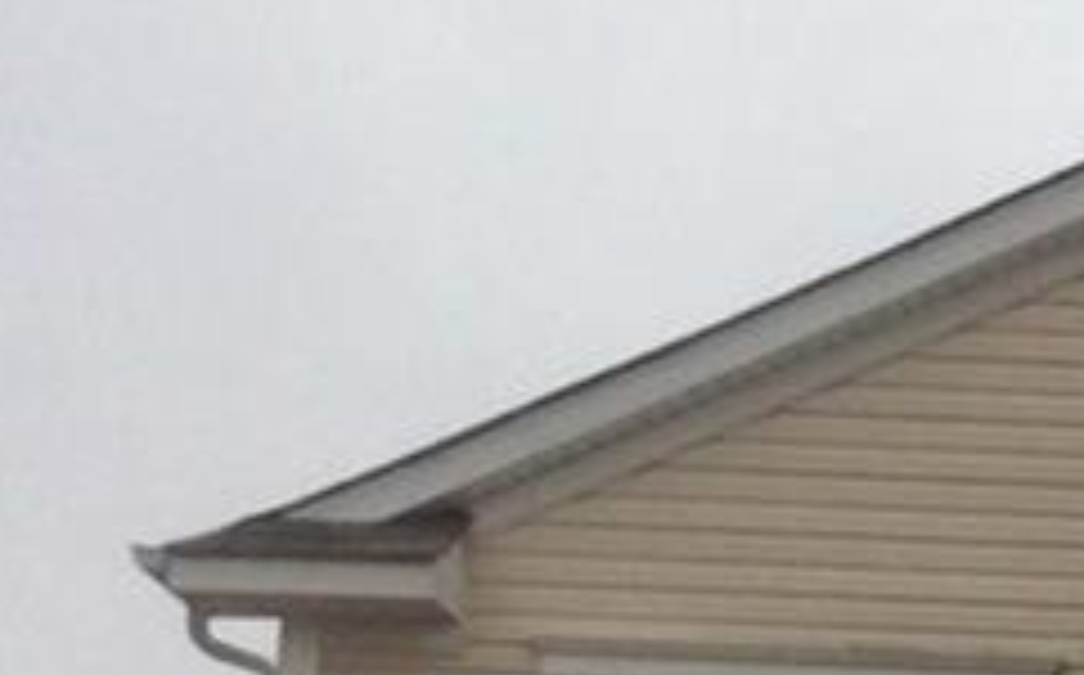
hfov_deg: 13.3
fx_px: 4249
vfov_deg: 8.5
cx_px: 1840
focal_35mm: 144
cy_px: 1418
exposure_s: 1/120
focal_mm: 3.3
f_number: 2.4
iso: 40
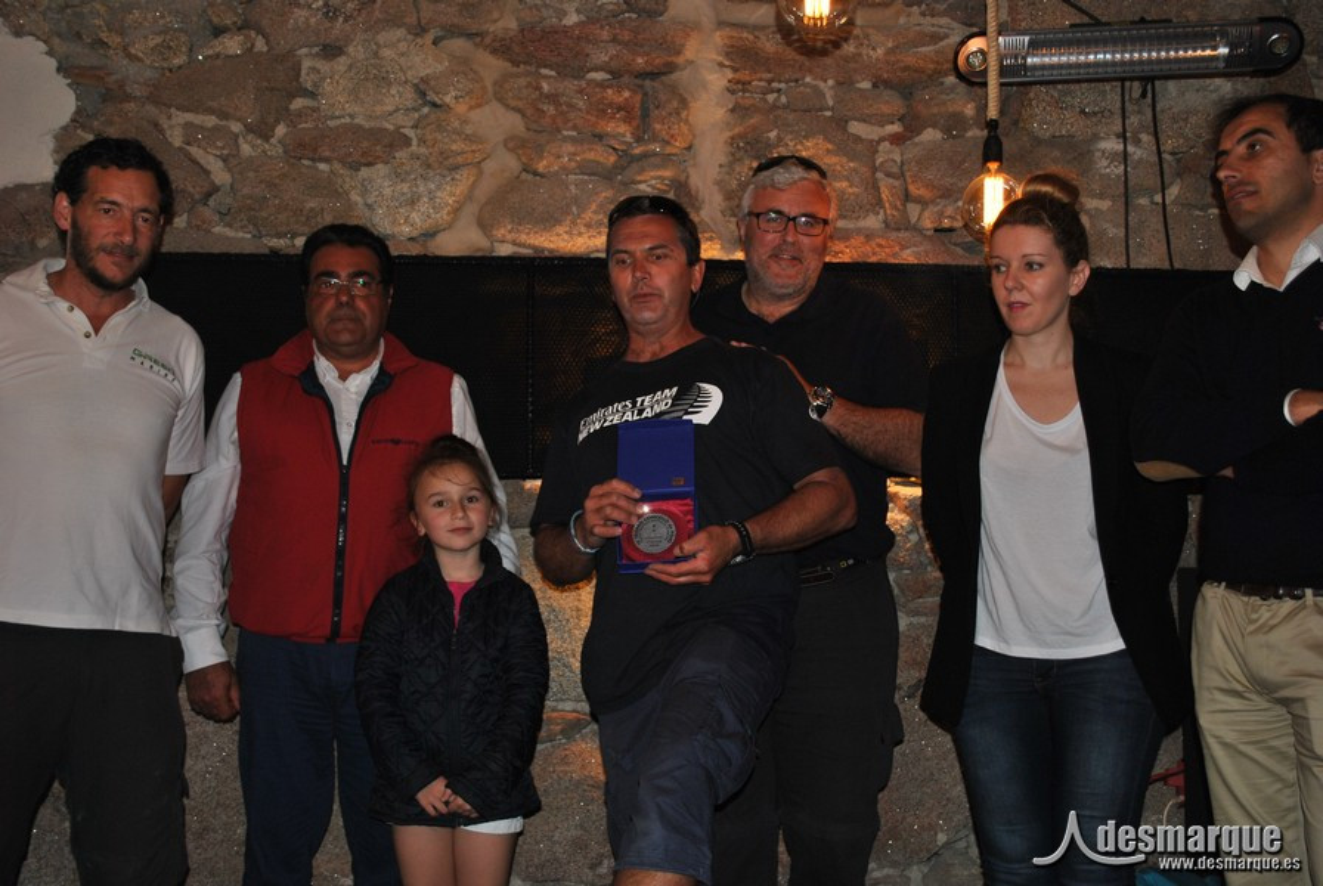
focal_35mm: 42
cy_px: 443
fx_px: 1546
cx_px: 662
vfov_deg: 32.0
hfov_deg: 46.3
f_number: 4.5
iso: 200
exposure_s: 1/60
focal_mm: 28
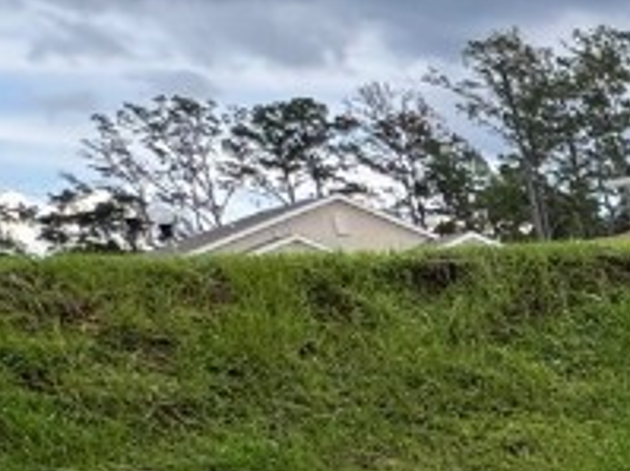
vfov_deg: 19.0
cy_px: 607
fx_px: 1310
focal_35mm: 72
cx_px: 1507
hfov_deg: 15.2
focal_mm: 2.22
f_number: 2.2
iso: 40
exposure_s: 1/341
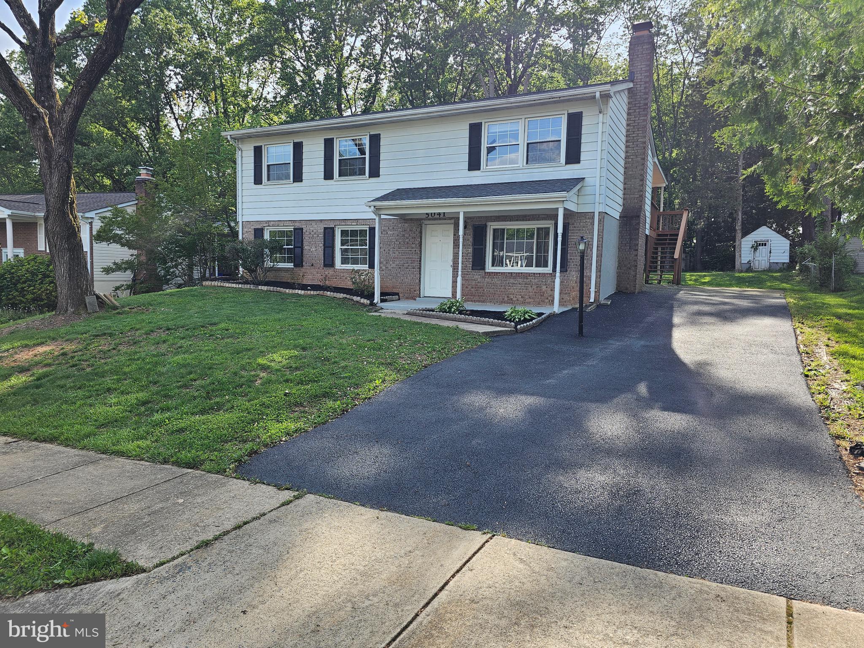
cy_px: 324
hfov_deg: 73.9
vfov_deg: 58.9
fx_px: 574
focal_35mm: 23
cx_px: 432
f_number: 1.7
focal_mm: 6.3
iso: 10
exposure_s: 1/216
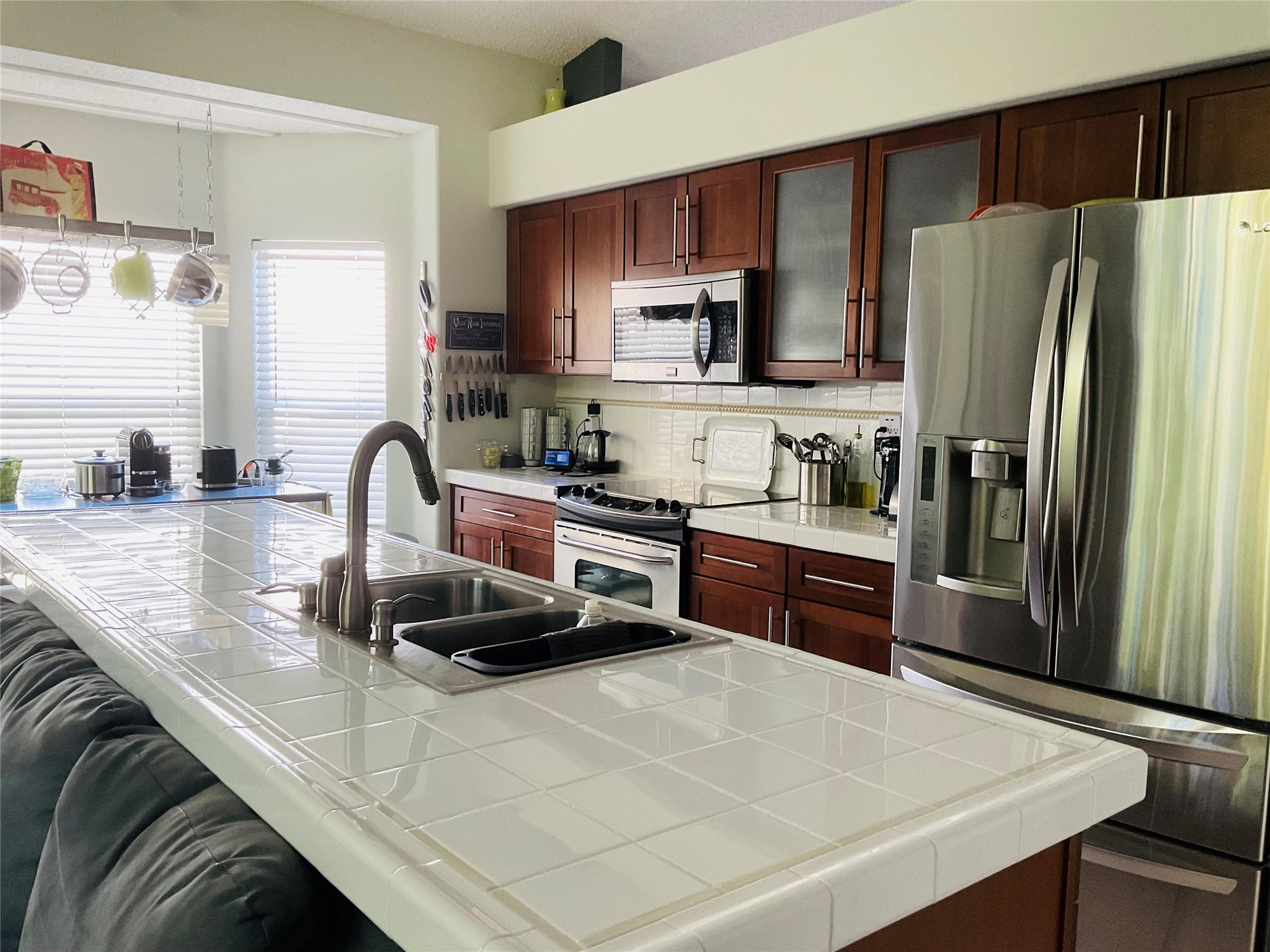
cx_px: 635
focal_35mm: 29
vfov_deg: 48.2
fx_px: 1064
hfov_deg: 61.7
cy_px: 476
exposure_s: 1/60
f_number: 1.8
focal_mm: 3
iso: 100
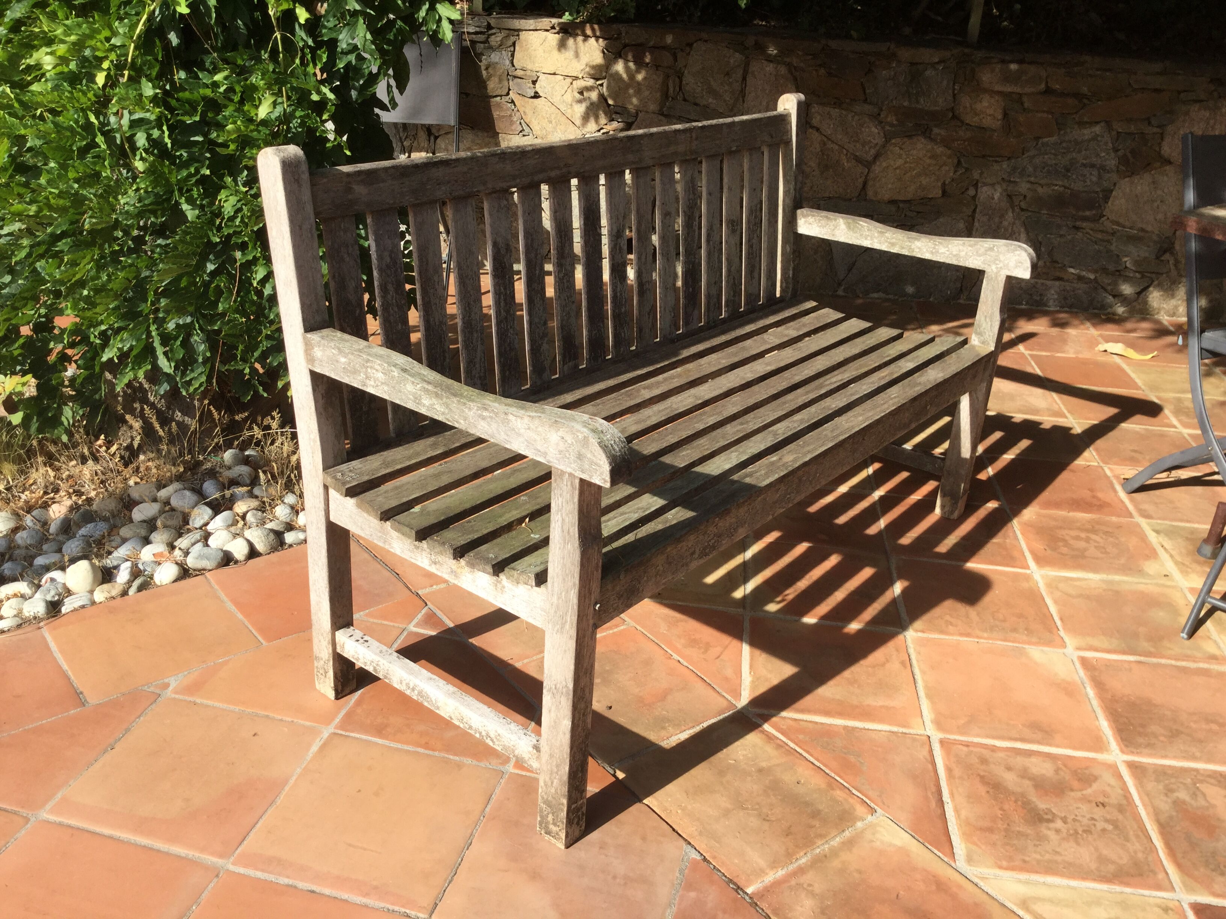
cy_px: 460
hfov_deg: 58.4
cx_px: 613
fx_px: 1098
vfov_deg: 45.4
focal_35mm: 31
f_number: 2.4
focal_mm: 3.3
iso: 25
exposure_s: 1/554
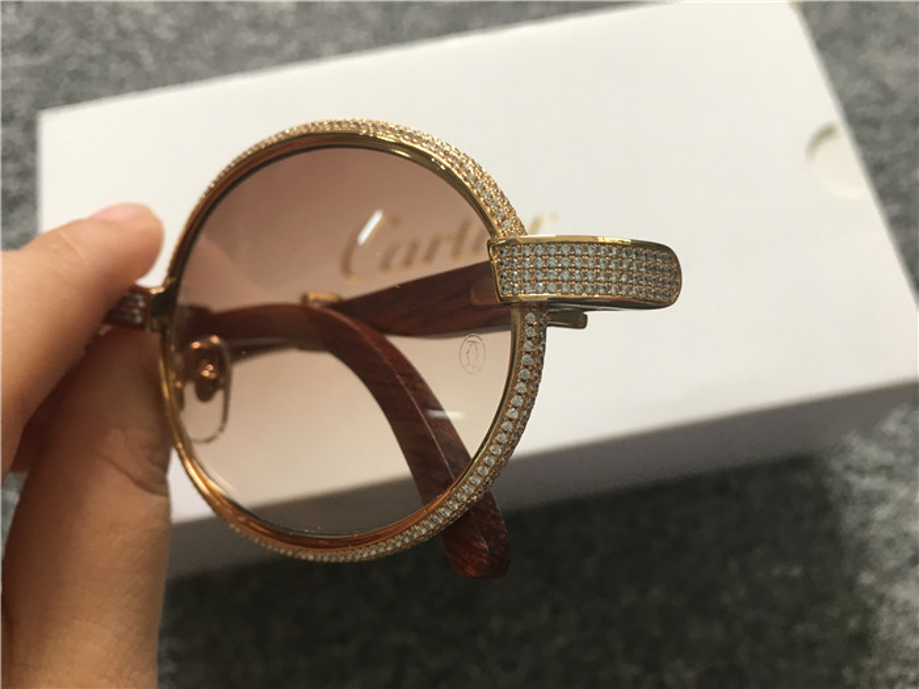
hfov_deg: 61.7
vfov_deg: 48.2
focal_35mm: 29
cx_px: 460
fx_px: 770
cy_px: 344
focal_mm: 4.15
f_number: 2.2
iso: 50
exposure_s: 1/33
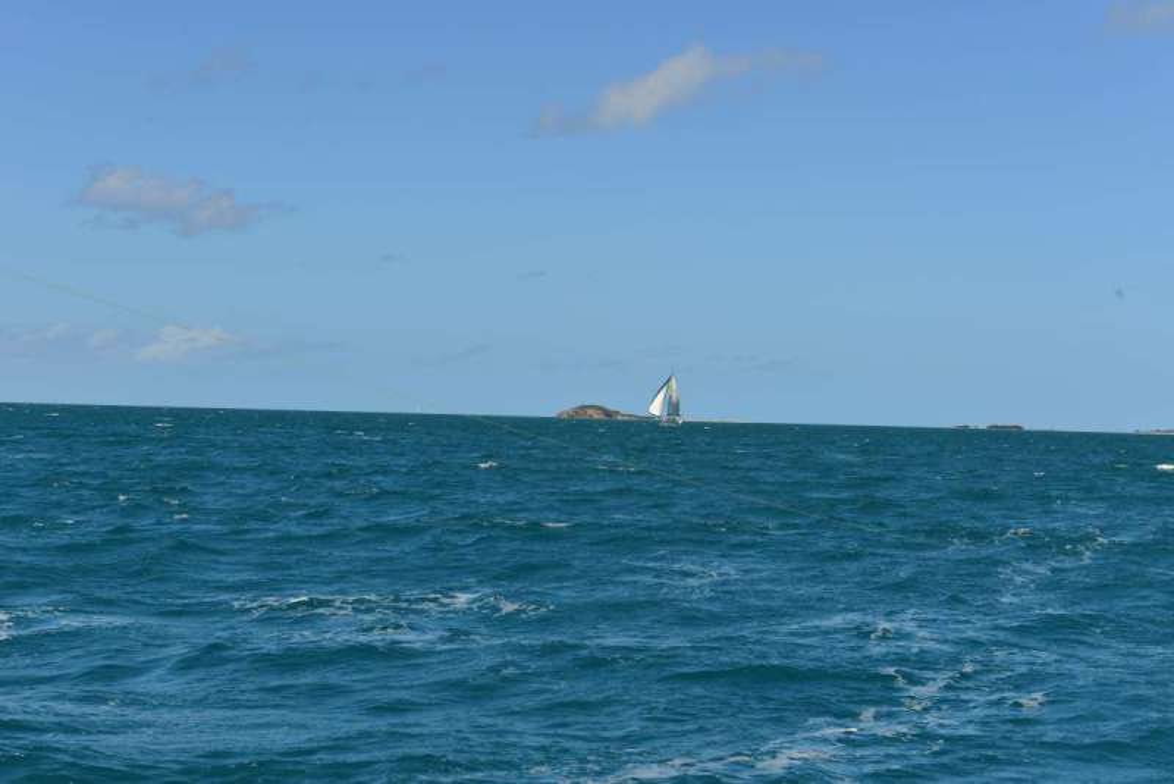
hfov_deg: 28.8
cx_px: 587
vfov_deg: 19.5
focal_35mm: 70
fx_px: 2283
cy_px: 392
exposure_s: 1/500
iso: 250
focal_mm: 70
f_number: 11
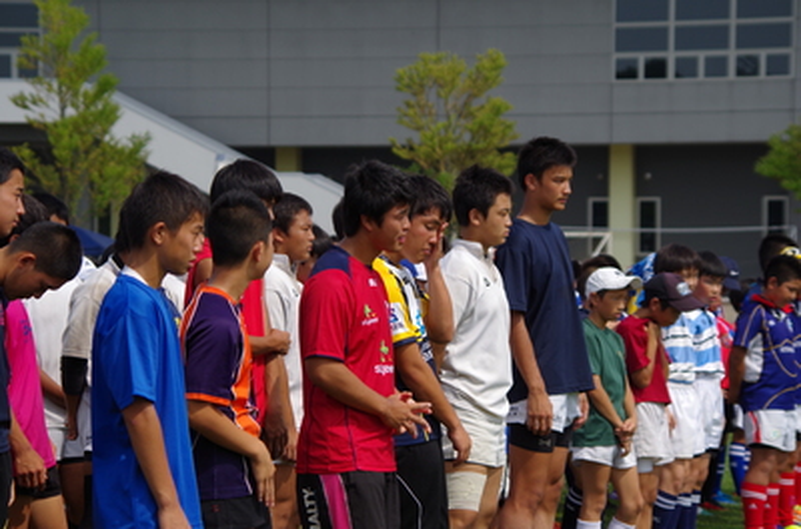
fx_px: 3260
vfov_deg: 9.3
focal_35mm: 147
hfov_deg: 14.0
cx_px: 400
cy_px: 264
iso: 200
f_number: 5.6
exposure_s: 1/1000
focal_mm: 97.5
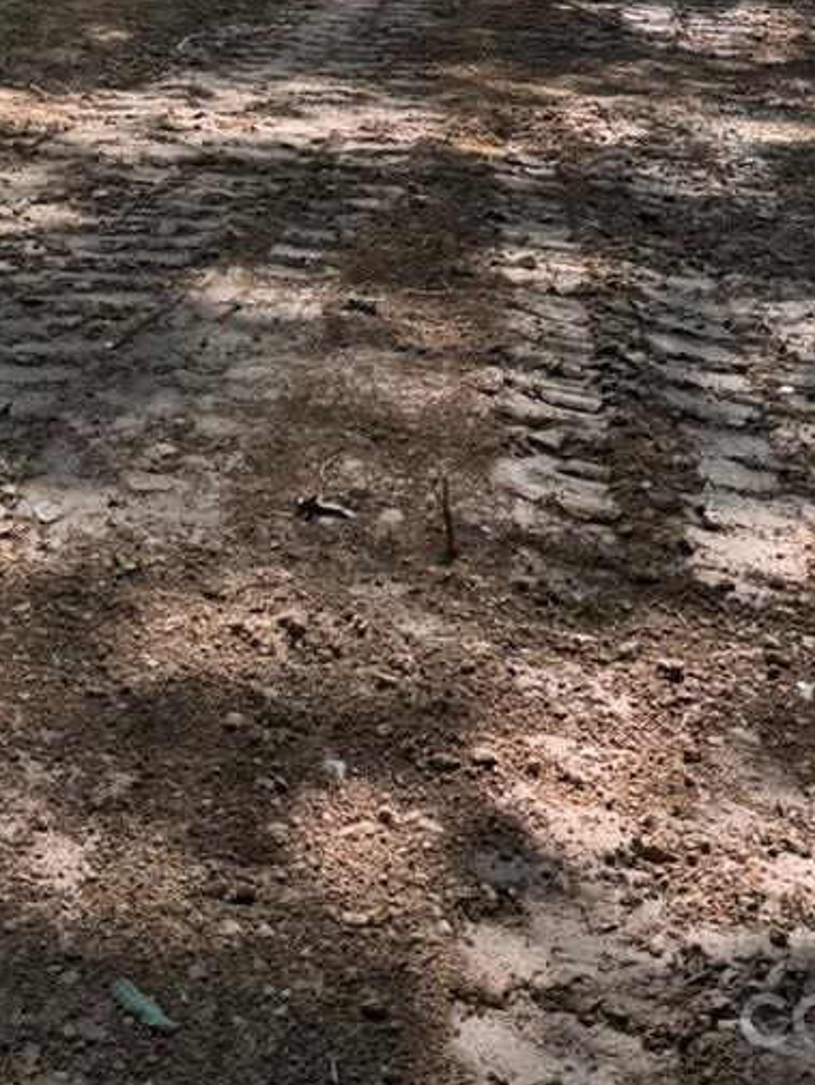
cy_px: -524
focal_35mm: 73
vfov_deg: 22.2
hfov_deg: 20.0
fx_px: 2291
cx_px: 185
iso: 80
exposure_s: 1/671
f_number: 1.78
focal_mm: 6.76
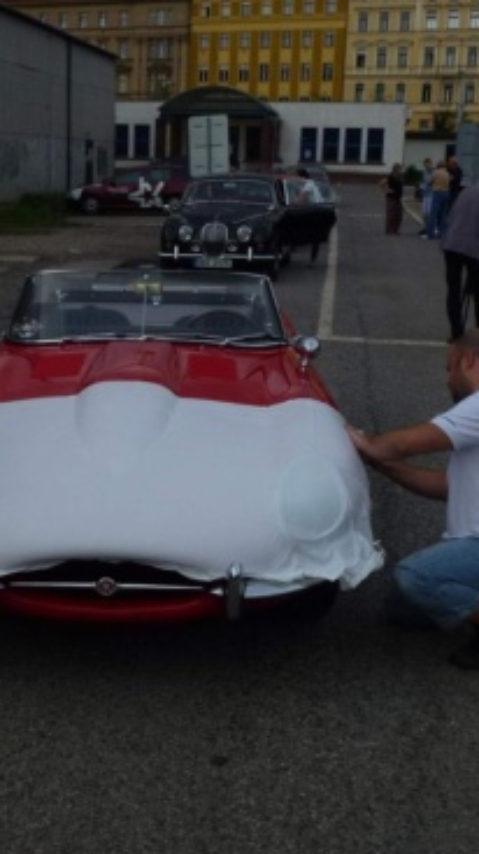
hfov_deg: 24.1
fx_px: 1108
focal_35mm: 49
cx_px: 114
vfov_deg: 42.1
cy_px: 427
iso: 100
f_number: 4
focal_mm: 5.9
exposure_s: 1/640
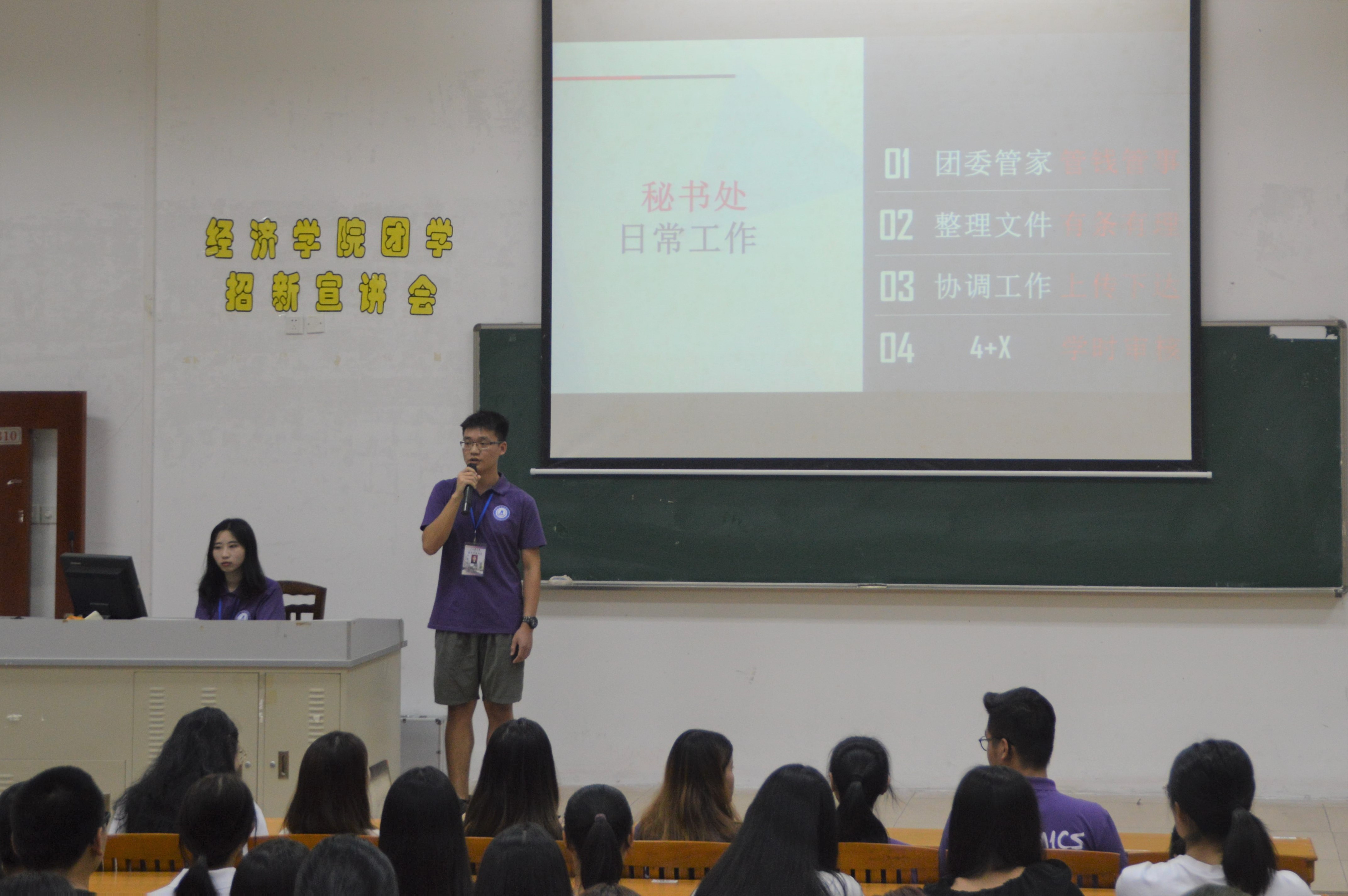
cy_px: 448
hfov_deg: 41.1
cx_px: 674
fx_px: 1796
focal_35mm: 48
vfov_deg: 28.0
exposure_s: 1/60
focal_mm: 32
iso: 500
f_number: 4.2
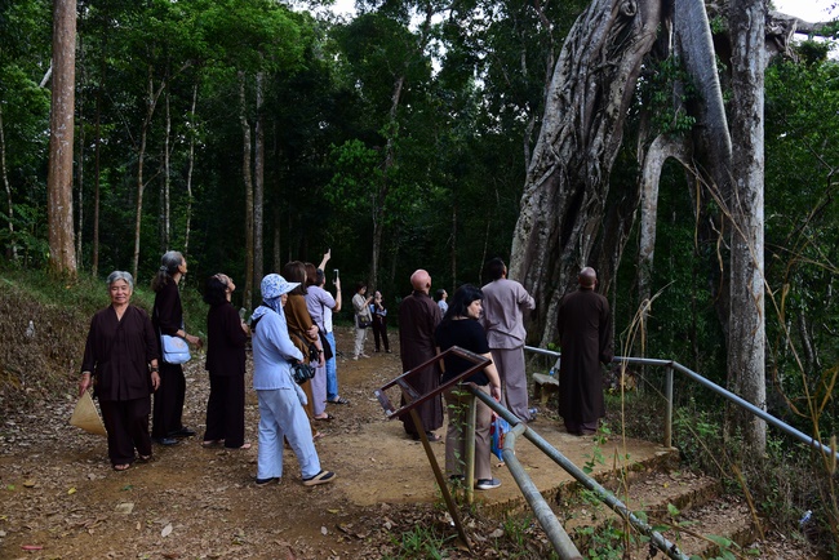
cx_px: 420
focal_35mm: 24
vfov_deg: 53.2
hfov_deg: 73.7
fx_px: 560
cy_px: 280
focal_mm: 24
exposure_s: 1/200
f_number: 5
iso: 400
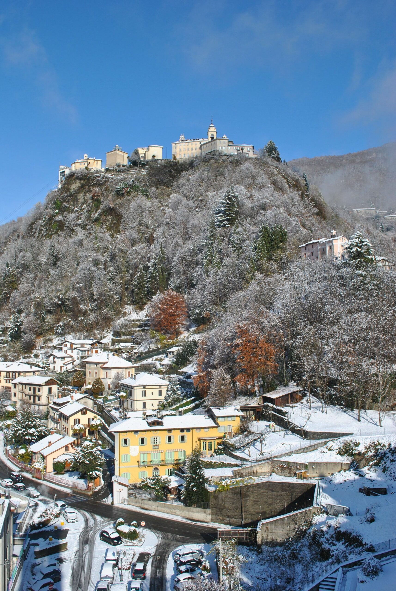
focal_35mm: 33
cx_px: 198
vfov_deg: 57.2
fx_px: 543
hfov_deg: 40.1
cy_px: 296
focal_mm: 22
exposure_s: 1/250
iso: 100
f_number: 8
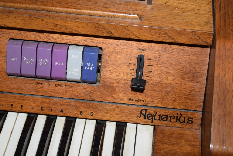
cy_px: 78
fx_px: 534
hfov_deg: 24.6
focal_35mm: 82
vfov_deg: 16.6
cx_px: 116
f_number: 5.6
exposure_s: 1/60
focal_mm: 55
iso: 500
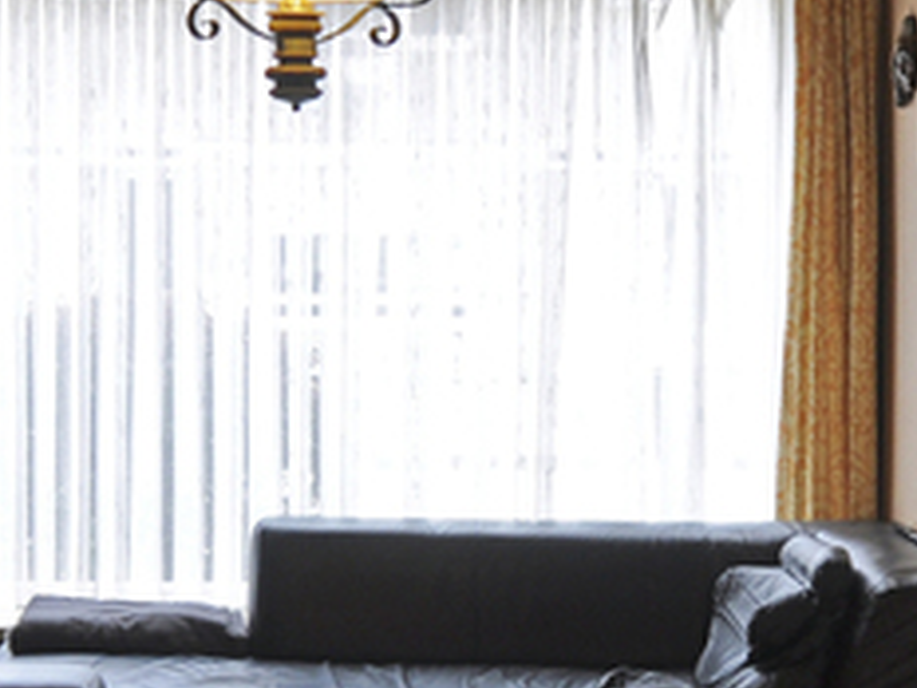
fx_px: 2305
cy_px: 360
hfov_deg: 22.5
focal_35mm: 87
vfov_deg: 17.0
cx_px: 423
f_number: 4
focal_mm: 14
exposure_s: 1/60
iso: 200
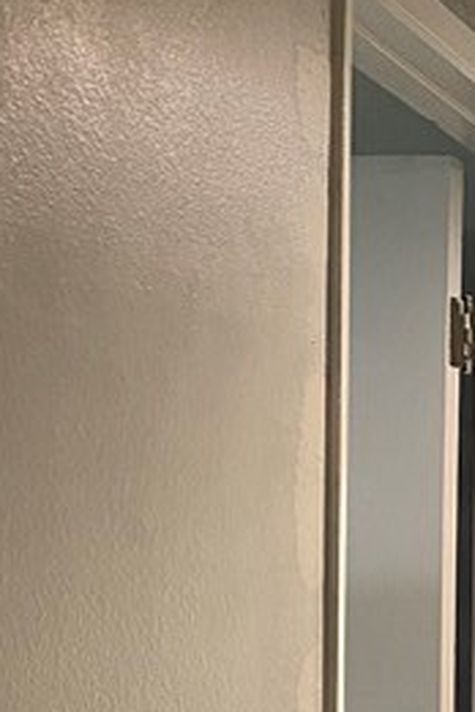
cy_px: 988
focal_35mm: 106
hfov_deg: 11.8
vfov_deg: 17.7
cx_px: 901
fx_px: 2098
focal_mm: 4.25
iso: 100
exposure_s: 1/60
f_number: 1.8
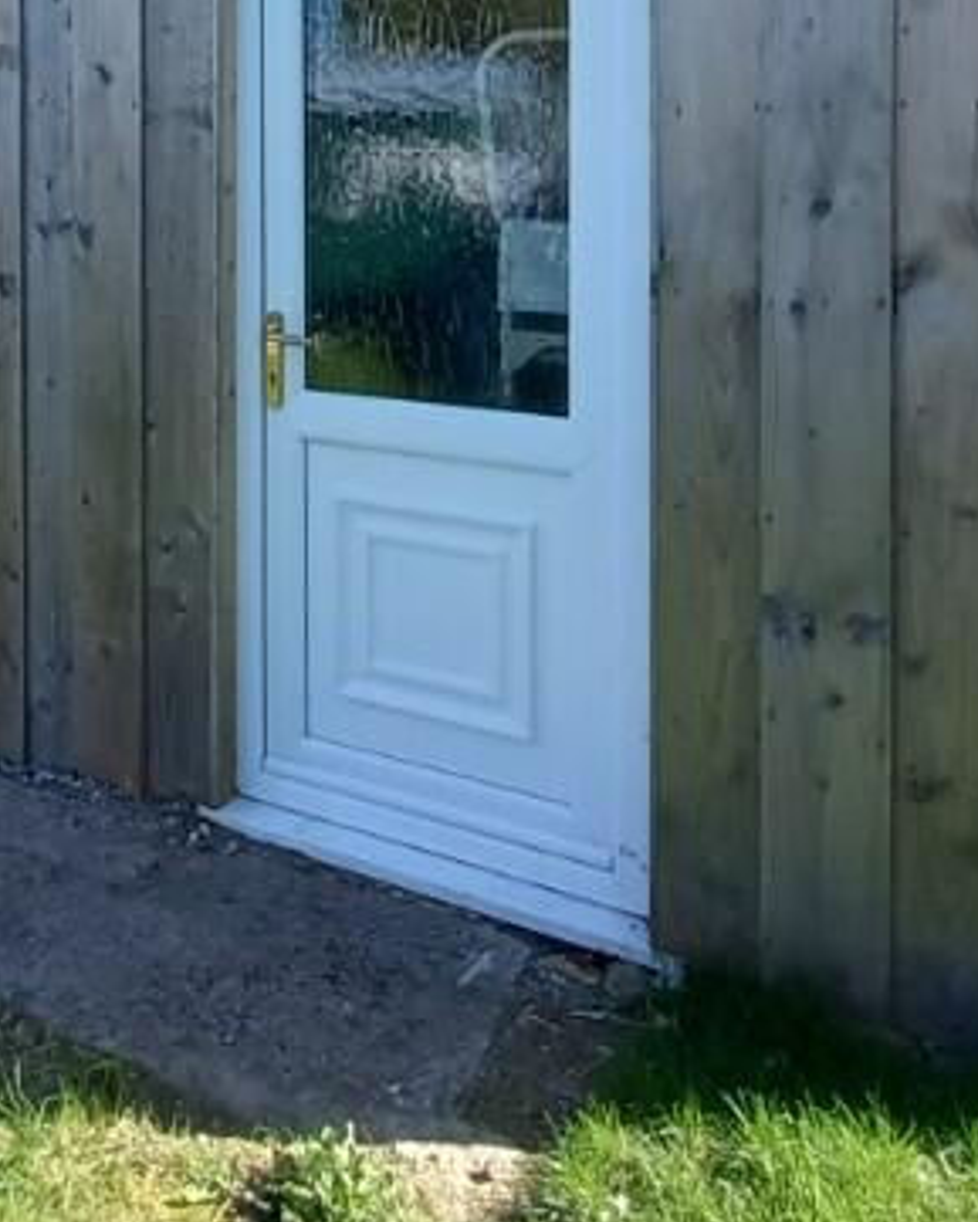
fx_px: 1302
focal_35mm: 36
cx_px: 213
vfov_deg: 46.1
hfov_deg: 39.7
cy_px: 152
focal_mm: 1.13
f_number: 2.2
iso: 40
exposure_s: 1/219
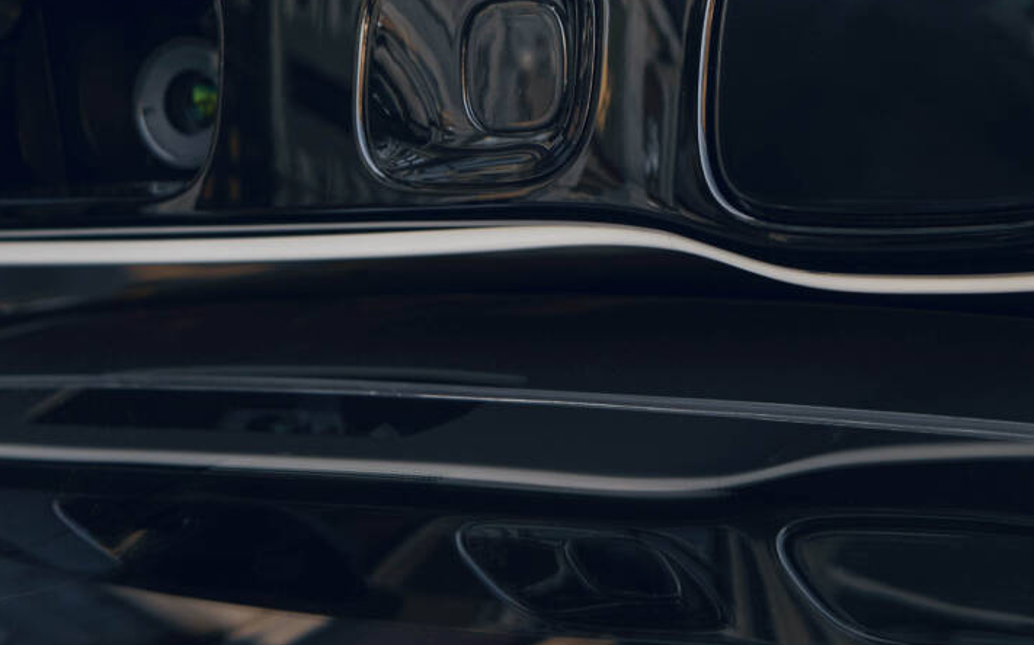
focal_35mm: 257
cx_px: 1008
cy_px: -104
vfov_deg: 5.1
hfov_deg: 8.1
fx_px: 7241
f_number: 3.5
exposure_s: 1/200
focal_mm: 70
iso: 100
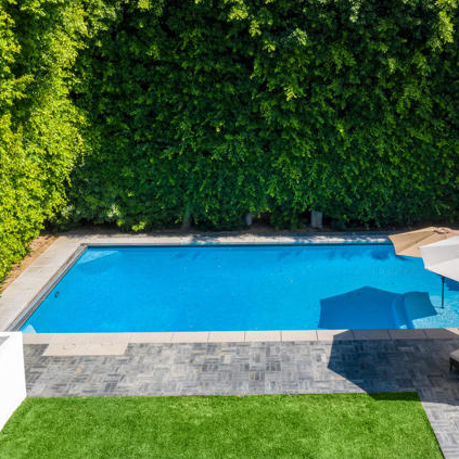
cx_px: 266
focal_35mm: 36
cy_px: 229
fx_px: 540
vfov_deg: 46.0
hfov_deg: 45.9
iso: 100
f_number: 9
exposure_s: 1/160
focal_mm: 10.26
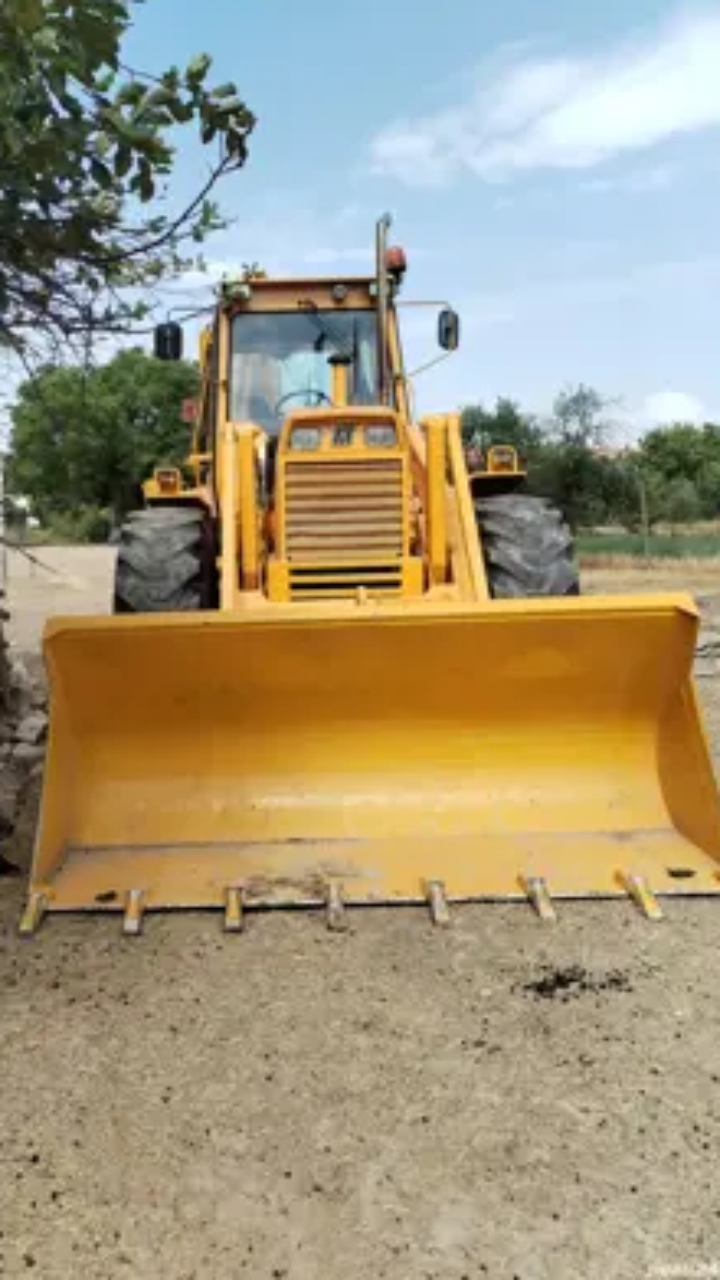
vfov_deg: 66.1
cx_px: 259
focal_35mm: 29
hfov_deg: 39.8
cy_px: 629
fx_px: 984
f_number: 1.8
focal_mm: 4.75
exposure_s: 1/720
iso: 100
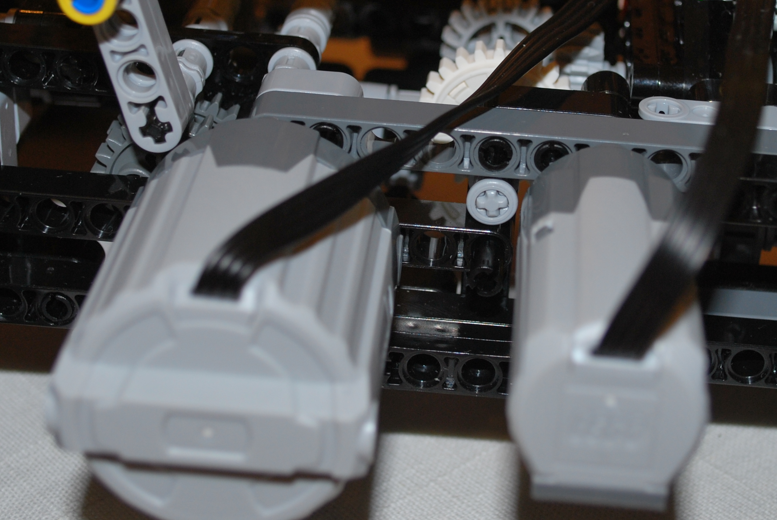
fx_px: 1639
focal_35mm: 76
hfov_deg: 26.6
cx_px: 451
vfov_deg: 17.9
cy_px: 118
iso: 200
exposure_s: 1/60
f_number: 4.8
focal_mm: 29
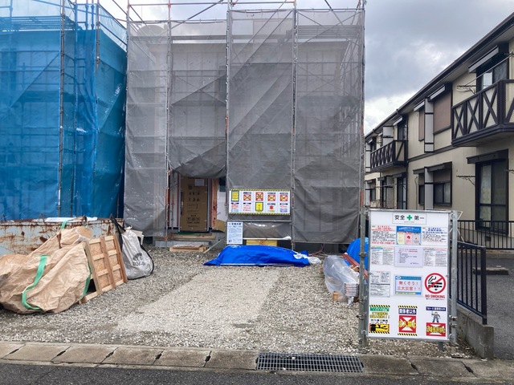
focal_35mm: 28
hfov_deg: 63.4
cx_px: 257
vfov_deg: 49.7
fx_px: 416
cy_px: 192
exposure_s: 1/838
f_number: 1.8
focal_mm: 3.99
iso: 20
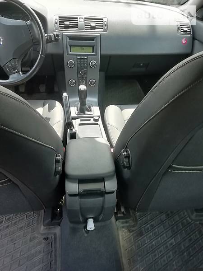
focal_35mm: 26
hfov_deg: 53.1
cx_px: 102
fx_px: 203
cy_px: 136
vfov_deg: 67.3
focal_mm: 3.5
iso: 50
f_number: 2.2
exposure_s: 1/140
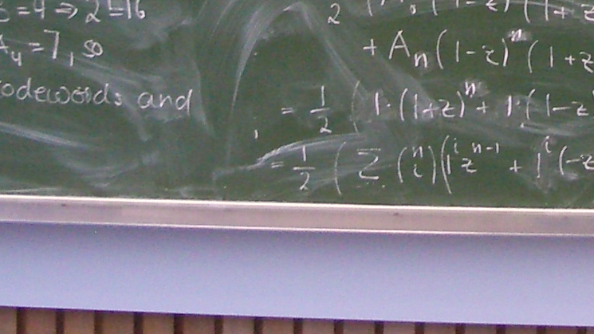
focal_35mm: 131
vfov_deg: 9.0
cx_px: 589
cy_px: -187
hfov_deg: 16.1
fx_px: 2063
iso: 200
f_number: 2.6
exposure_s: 1/20
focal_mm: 5.8
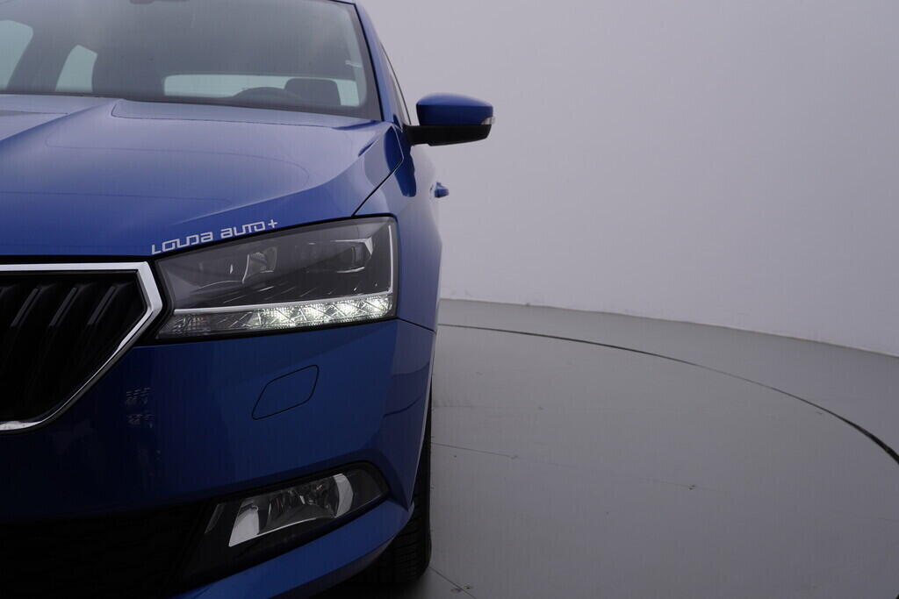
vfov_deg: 36.9
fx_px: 899
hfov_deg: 53.1
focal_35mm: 36
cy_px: 300
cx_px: 450
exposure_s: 1/125
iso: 125
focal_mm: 24
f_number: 5
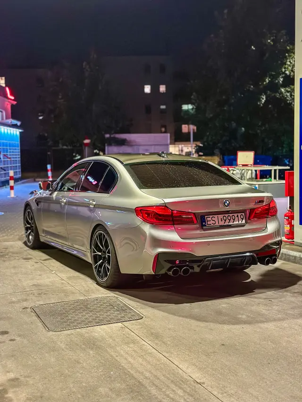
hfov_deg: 30.3
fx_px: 558
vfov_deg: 39.7
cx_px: 151
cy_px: 201
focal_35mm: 48
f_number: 1.8
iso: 640
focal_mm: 6.86
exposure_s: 1/35
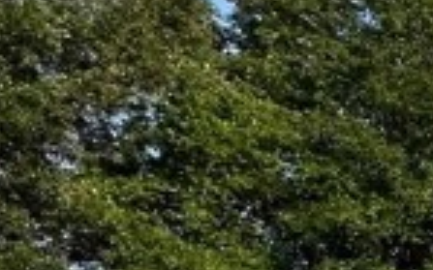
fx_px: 1203
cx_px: 1221
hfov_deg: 12.2
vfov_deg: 11.3
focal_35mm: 102
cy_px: 578
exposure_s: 1/1825
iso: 50
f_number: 2.2
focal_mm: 2.22
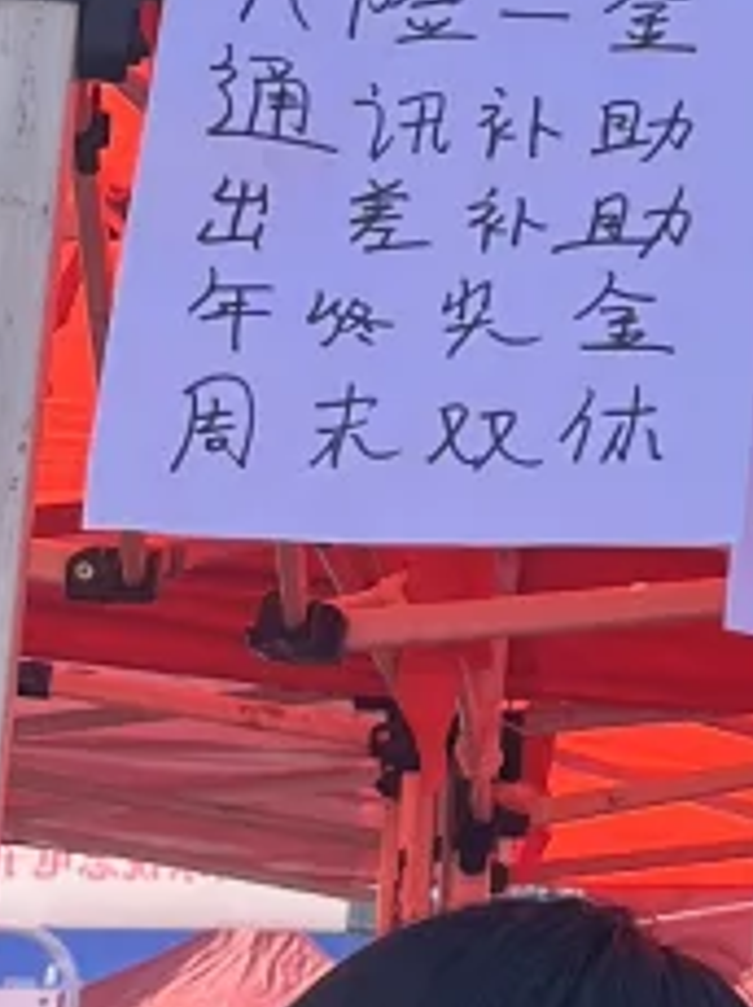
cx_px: 1751
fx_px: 4736
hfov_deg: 8.4
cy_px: 219
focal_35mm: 163
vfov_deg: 12.1
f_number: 1.6
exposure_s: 1/2463
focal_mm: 5.1
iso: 50
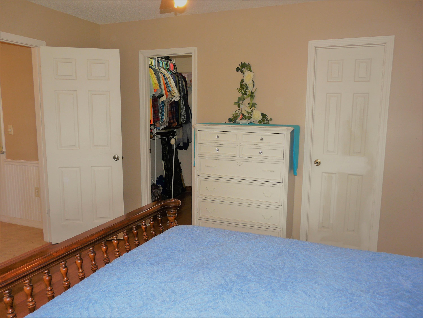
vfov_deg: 49.7
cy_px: 159
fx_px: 342
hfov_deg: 63.4
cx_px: 212
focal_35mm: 28
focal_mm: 4.6
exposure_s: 1/30
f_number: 2.8
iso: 100
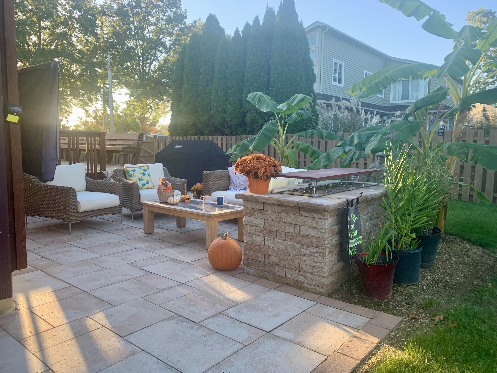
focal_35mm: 26
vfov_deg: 53.1
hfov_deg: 67.3
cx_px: 248
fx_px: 373
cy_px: 186
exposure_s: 1/181
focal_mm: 4.25
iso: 25
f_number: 1.8
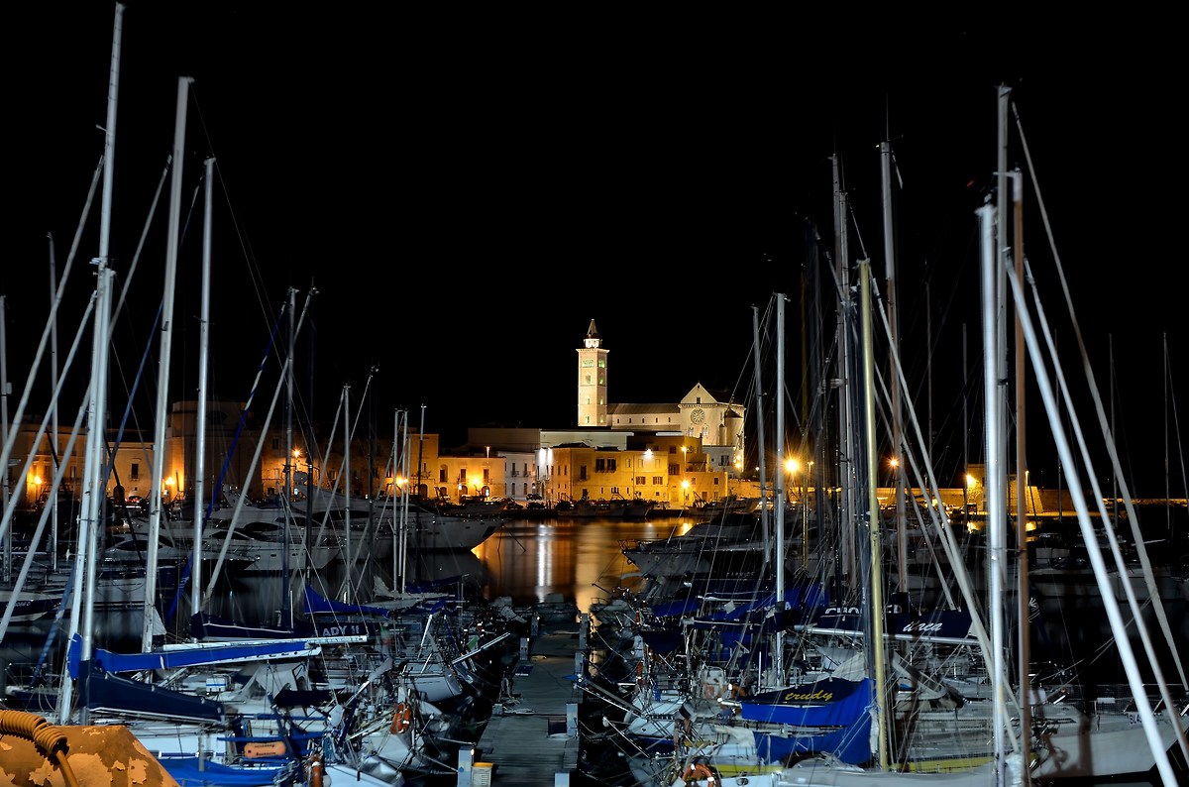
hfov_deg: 43.7
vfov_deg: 29.7
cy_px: 394
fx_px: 1483
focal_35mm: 45
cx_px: 594
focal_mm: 30
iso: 100
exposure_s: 10
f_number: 13
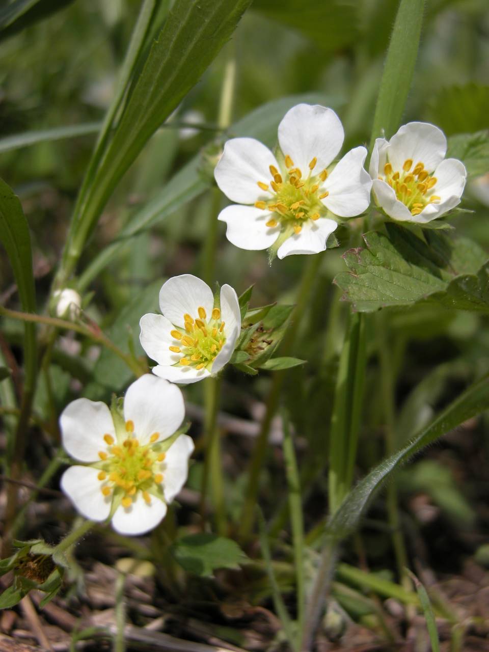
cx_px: 244
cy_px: 326
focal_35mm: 58
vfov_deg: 33.2
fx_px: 1092
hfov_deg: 25.2
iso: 100
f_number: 3.1
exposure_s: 1/1282
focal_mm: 14.7
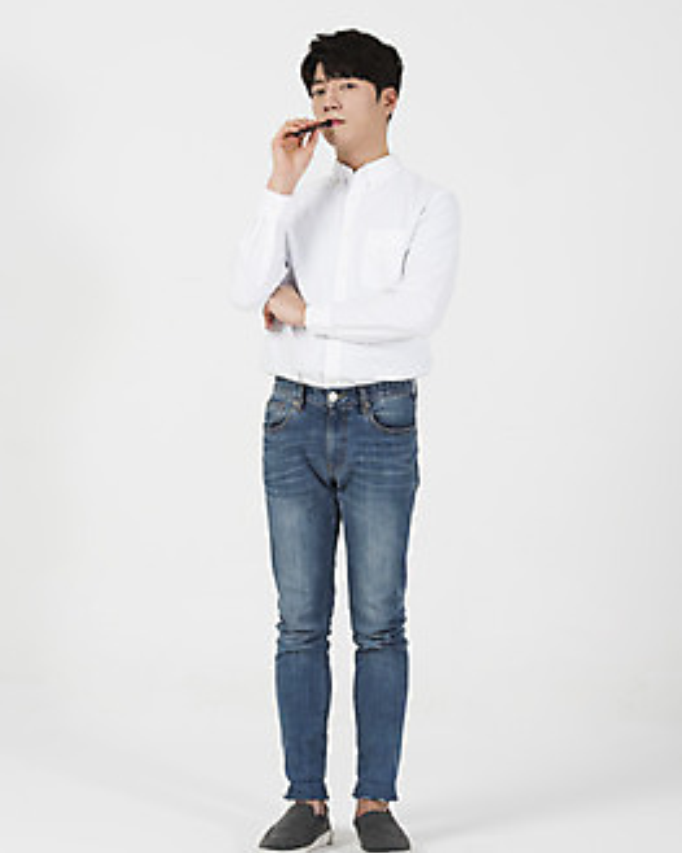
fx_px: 2019
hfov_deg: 19.2
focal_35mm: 80
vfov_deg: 23.9
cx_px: 341
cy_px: 402
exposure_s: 1/125
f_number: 13
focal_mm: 70
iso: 100
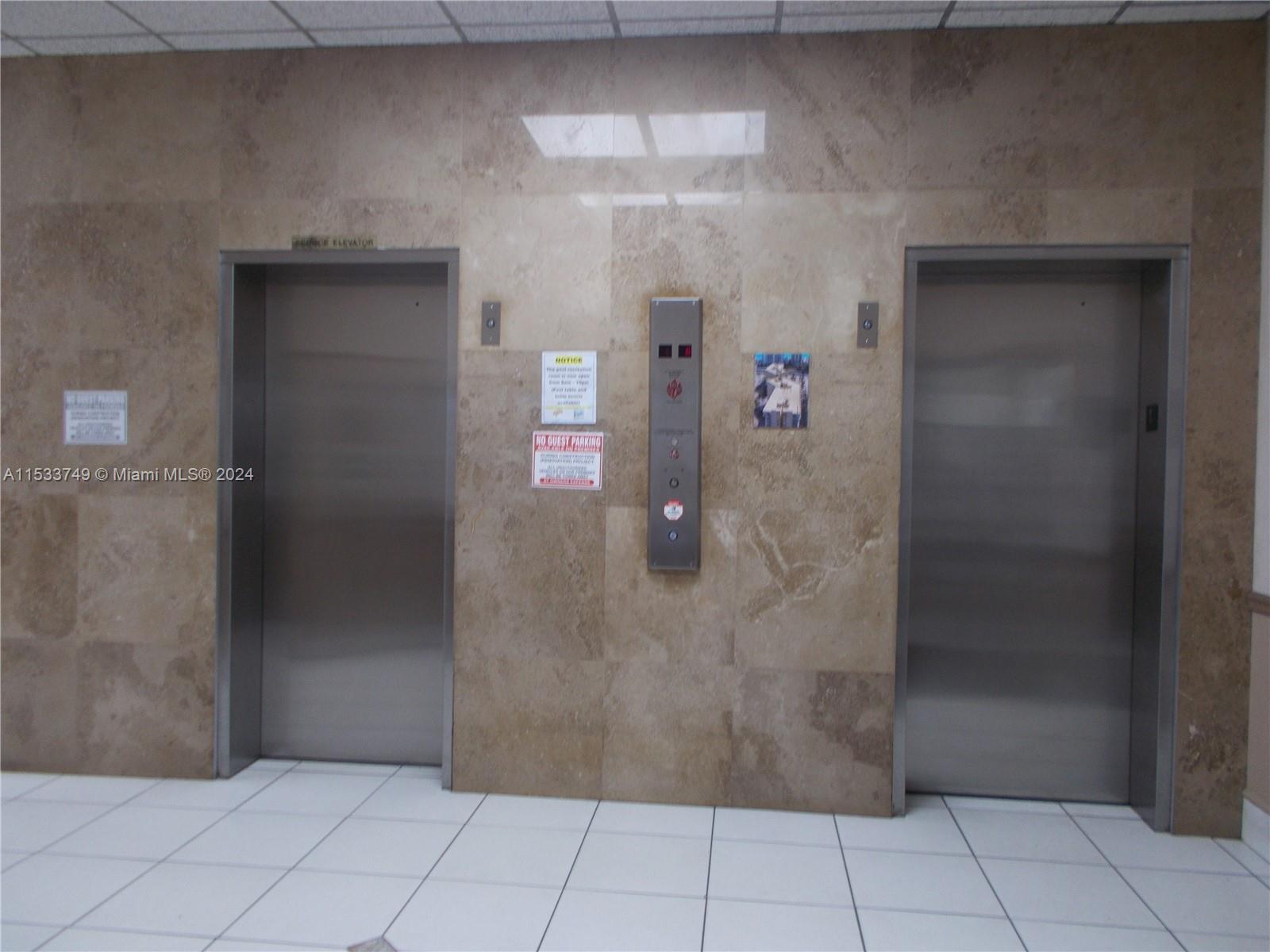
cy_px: 476
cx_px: 635
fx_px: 954
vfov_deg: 53.1
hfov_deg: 67.3
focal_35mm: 26
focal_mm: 4.6
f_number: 3.2
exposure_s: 1/25
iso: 80
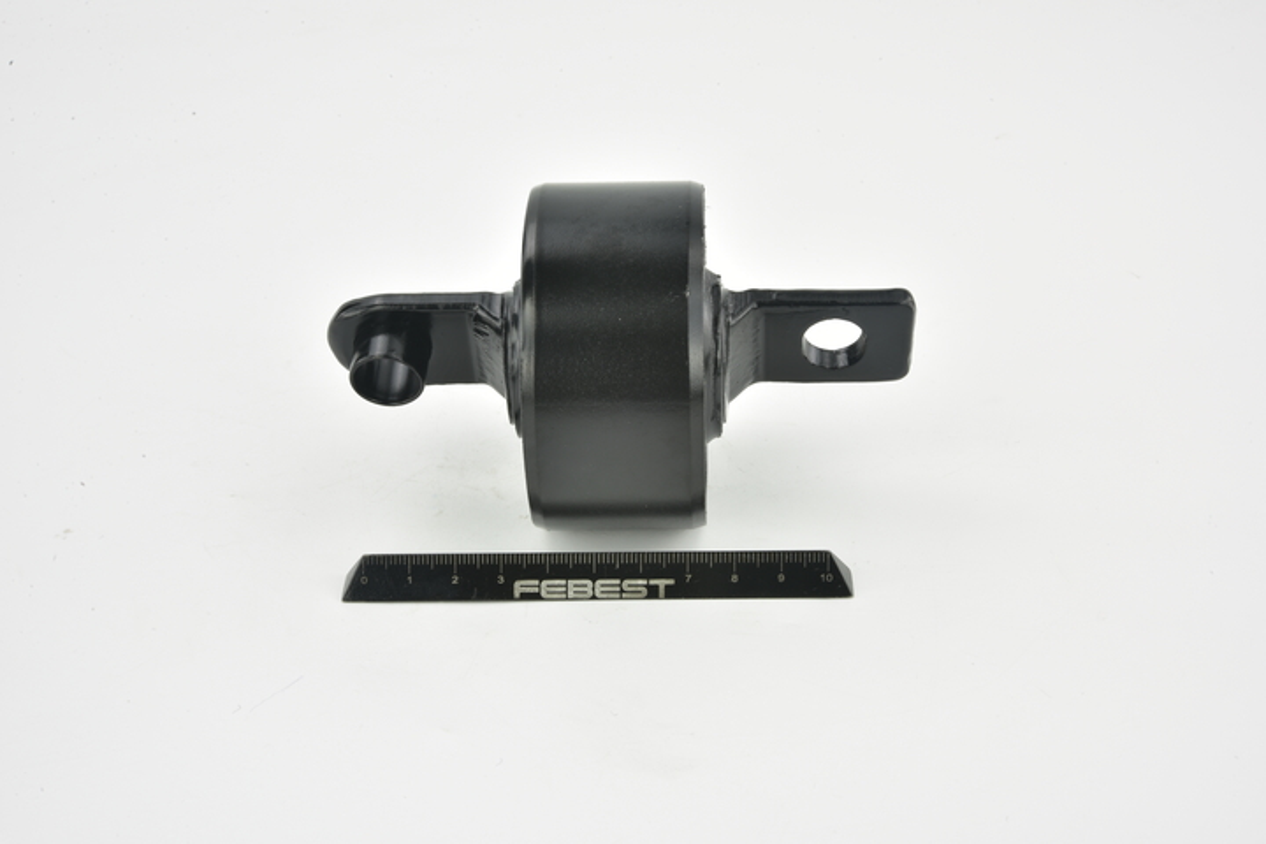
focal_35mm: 60
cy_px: 422
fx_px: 2110
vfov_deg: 22.6
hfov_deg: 33.4
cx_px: 633
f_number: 29
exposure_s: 1/2.5
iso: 64
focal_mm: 60
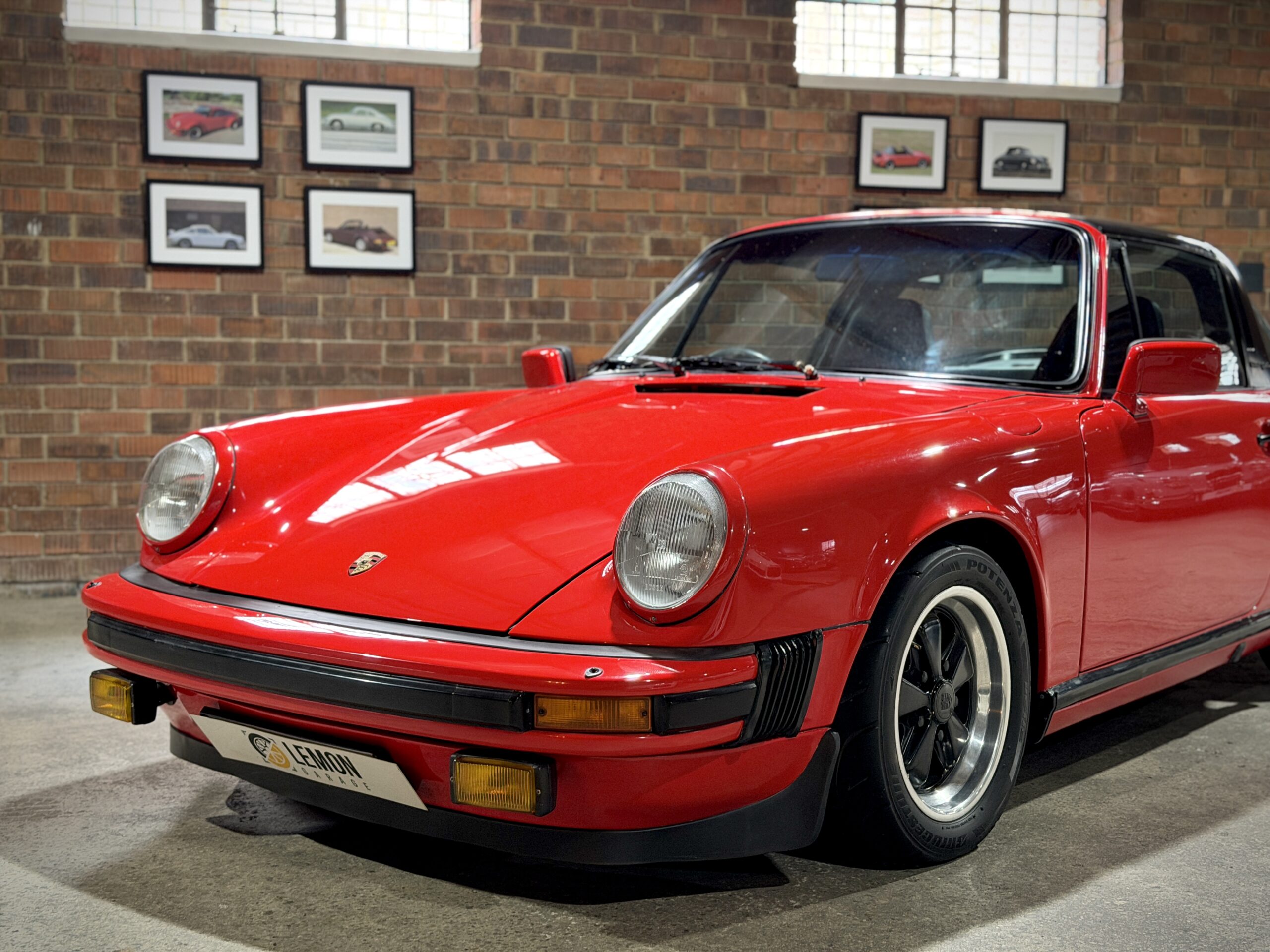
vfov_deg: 30.3
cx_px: 635
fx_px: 1761
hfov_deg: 39.7
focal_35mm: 48
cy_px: 476
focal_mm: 6.76
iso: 250
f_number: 1.78
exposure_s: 1/33
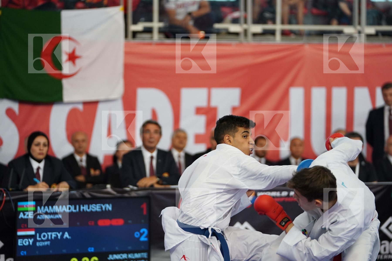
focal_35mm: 147
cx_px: 196
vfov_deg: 9.3
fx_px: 1601
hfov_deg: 14.0
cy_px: 130
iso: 2000
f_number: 2.8
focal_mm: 147
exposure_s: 1/1000
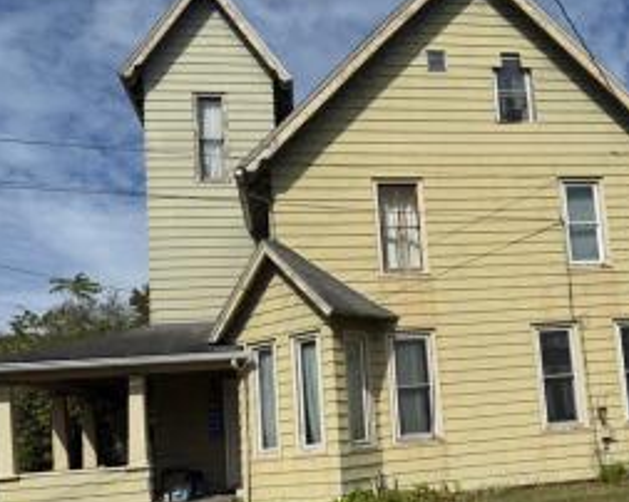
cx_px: 446
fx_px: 688
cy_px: 345
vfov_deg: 39.5
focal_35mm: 37
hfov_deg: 47.8
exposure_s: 1/10309
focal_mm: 6.76
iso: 80
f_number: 1.78
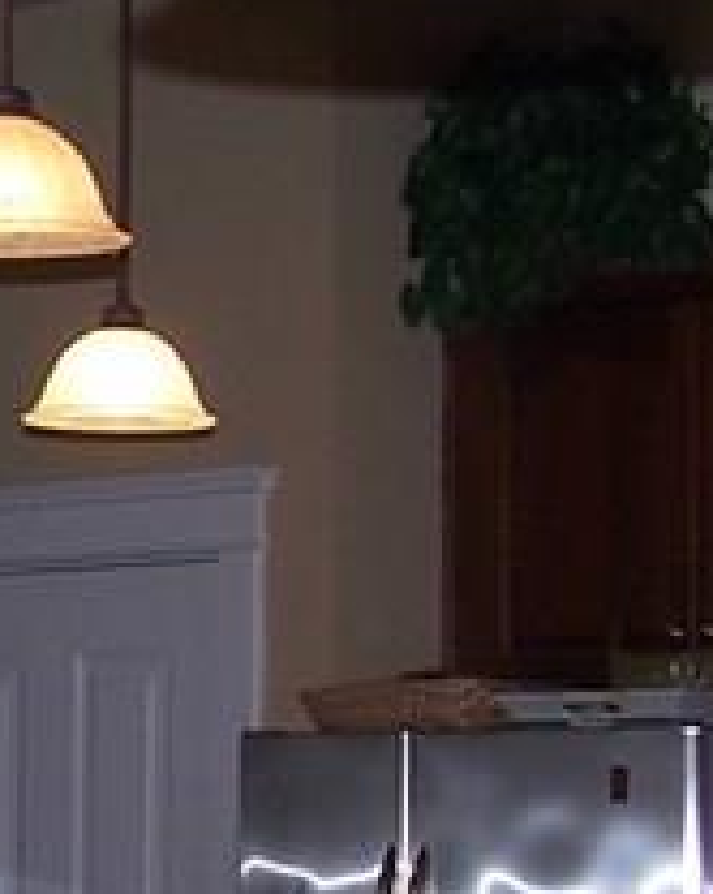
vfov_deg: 10.5
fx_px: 4834
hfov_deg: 7.9
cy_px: 774
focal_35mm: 183
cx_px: -881
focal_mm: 6.3
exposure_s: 1/60
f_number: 2.8
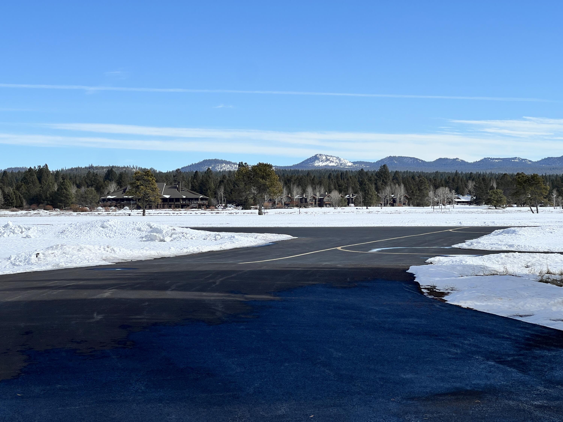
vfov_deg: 19.1
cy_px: 211
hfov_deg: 25.3
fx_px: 1252
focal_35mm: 77
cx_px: 282
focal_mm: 9
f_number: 2.8
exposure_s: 1/1325
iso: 32
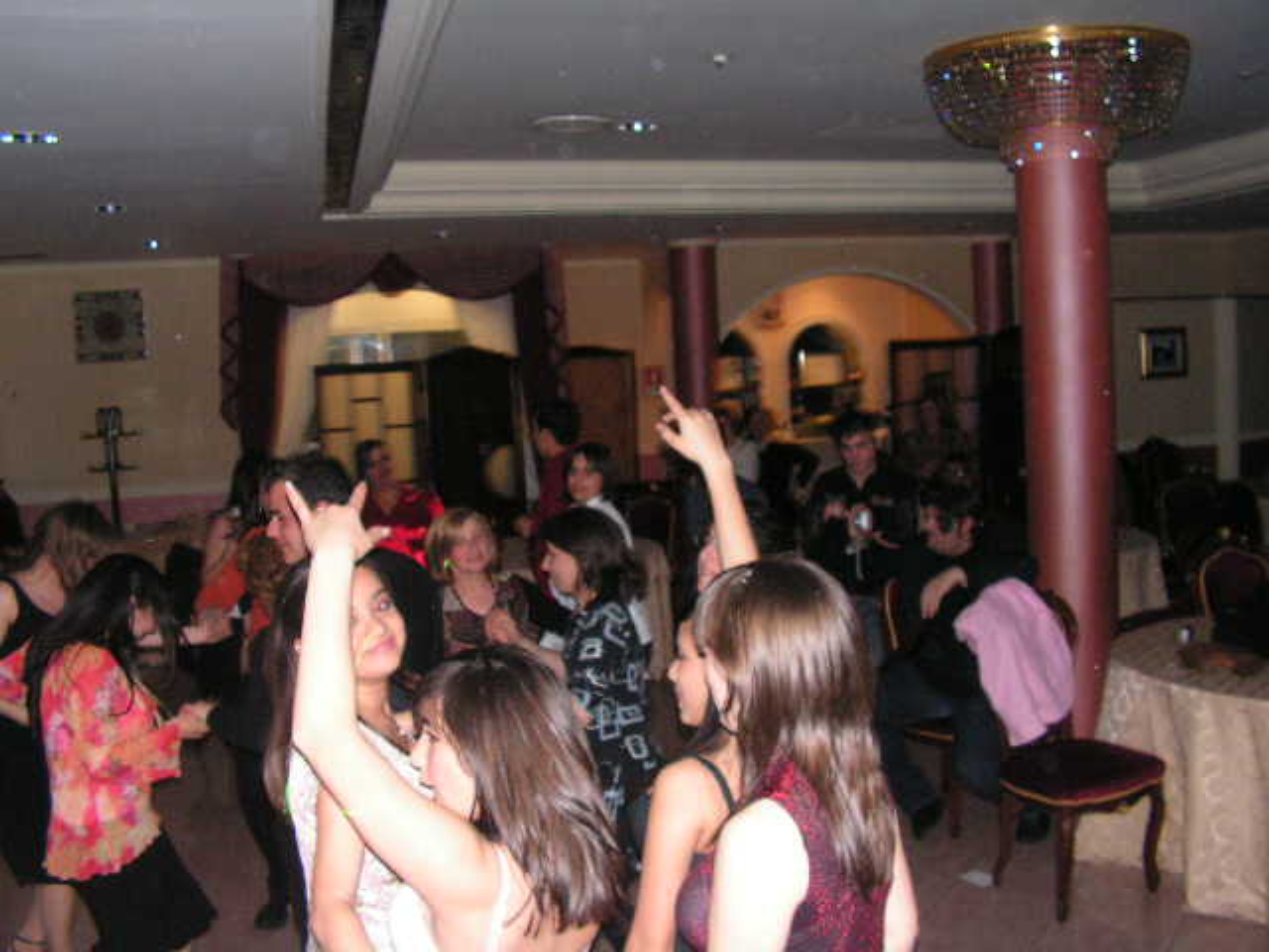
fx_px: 1320
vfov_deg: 39.7
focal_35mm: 36
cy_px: 476
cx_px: 634
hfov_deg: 51.4
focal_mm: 6
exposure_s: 1/40
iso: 200
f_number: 3.2
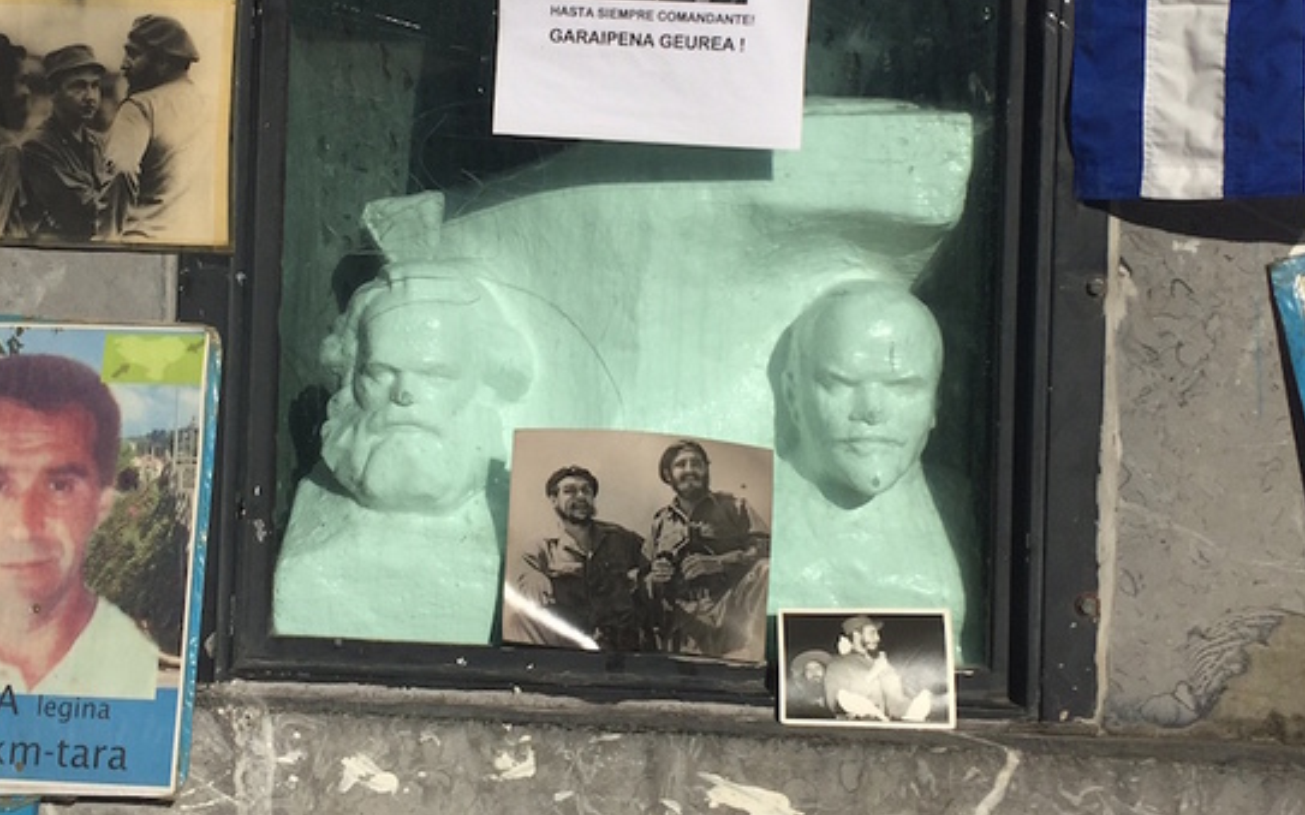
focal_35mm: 53
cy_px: 178
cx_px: 567
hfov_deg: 38.1
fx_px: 1884
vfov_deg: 24.1
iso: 32
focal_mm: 4.15
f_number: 2.2
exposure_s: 1/5650
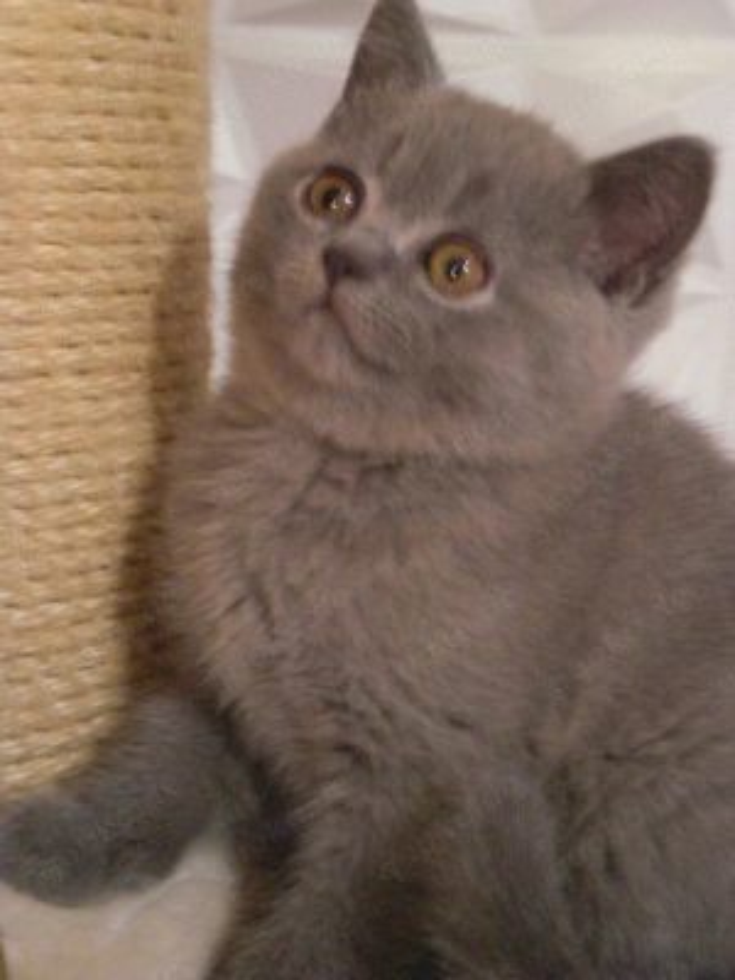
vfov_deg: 49.0
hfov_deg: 37.7
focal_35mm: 38
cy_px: 490
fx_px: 1076
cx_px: 368
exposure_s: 1/8
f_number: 3.1
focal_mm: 6.3
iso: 800
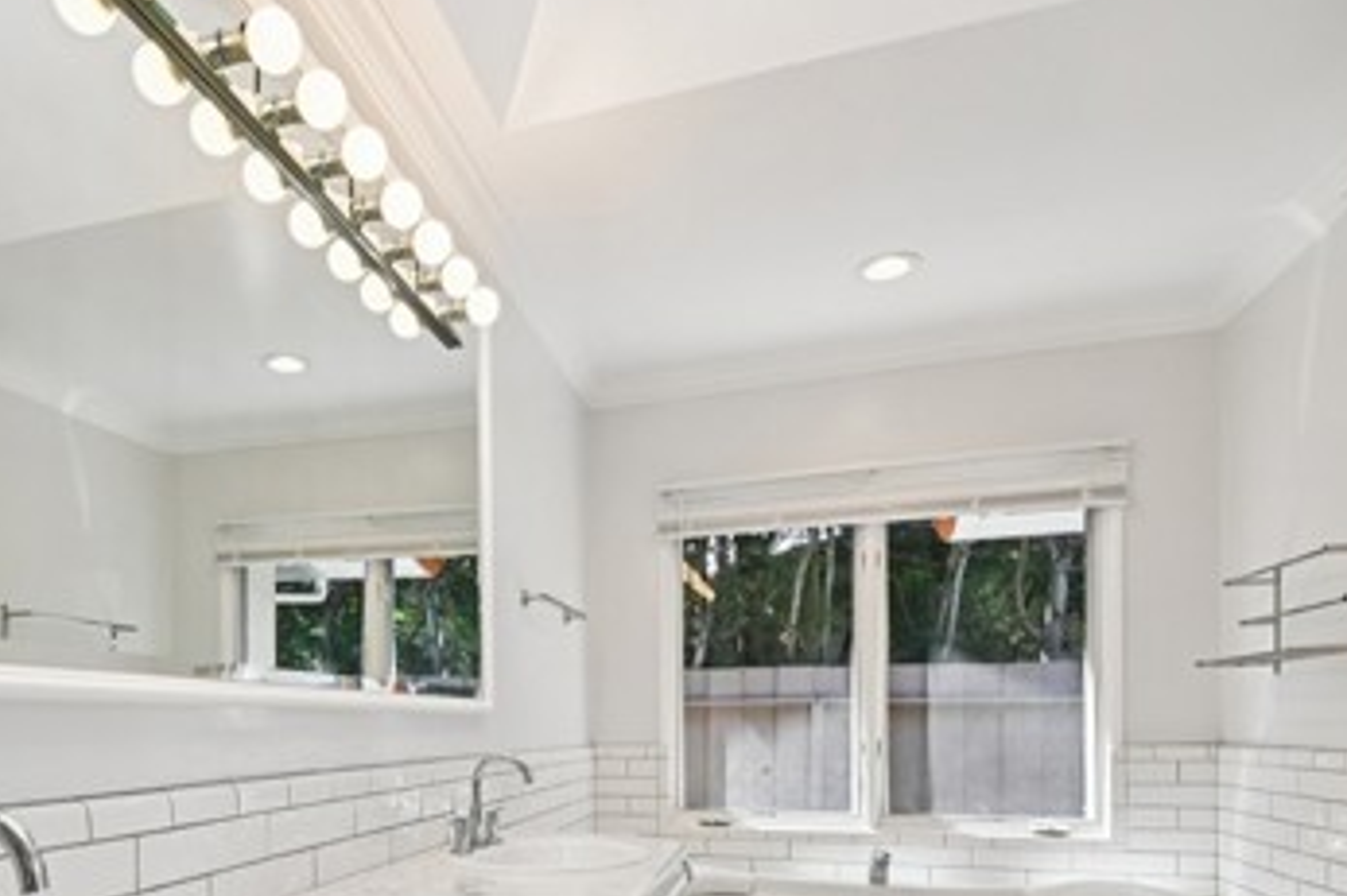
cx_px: 466
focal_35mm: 24
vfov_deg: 50.3
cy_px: 702
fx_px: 898
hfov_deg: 71.9
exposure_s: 1/40
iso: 250
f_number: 8
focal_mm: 13
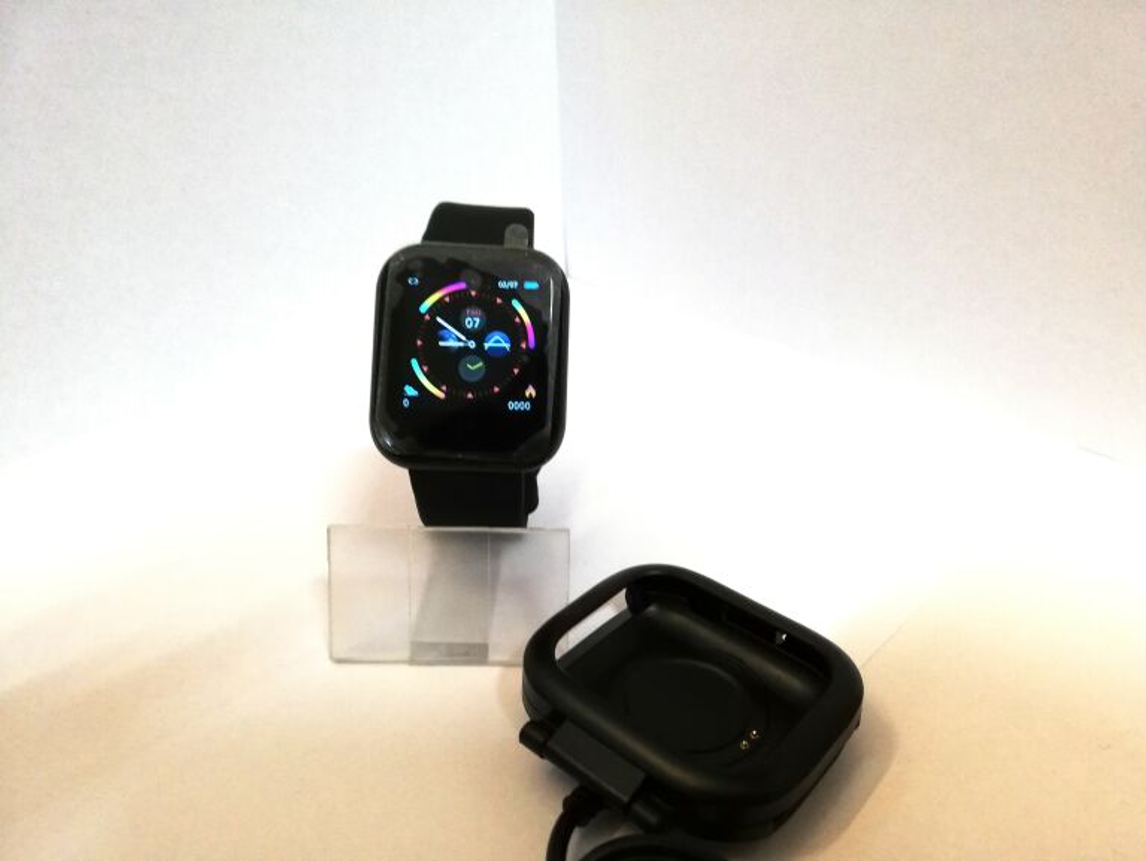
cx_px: 573
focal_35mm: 27
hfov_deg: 65.3
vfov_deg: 51.4
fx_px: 894
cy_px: 430
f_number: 2.2
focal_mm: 3.81
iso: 320
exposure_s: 1/25
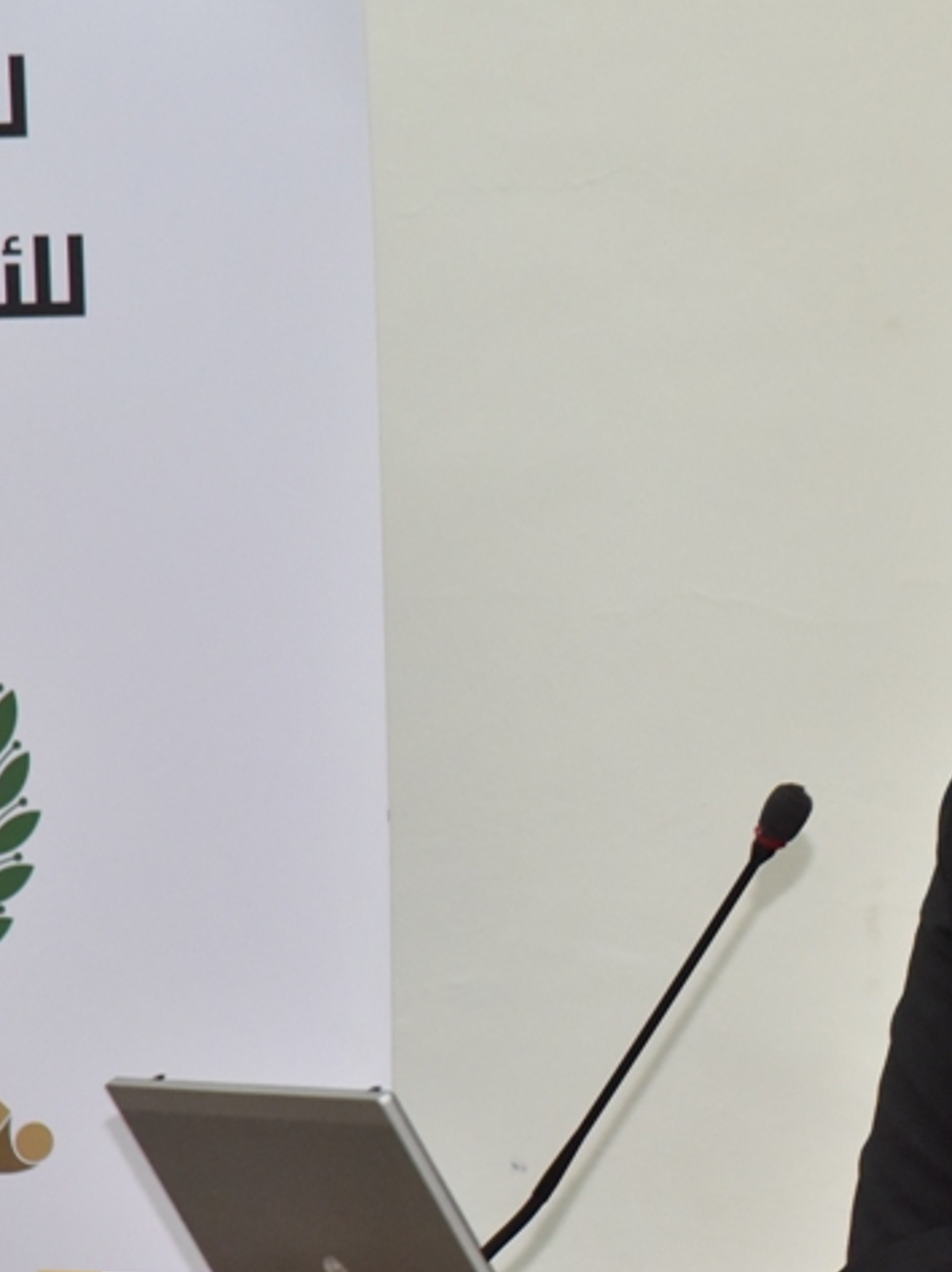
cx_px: 1320
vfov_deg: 7.9
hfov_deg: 5.9
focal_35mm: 250
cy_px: 604
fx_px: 9180
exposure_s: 1/250
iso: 2500
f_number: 6.3
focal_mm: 120
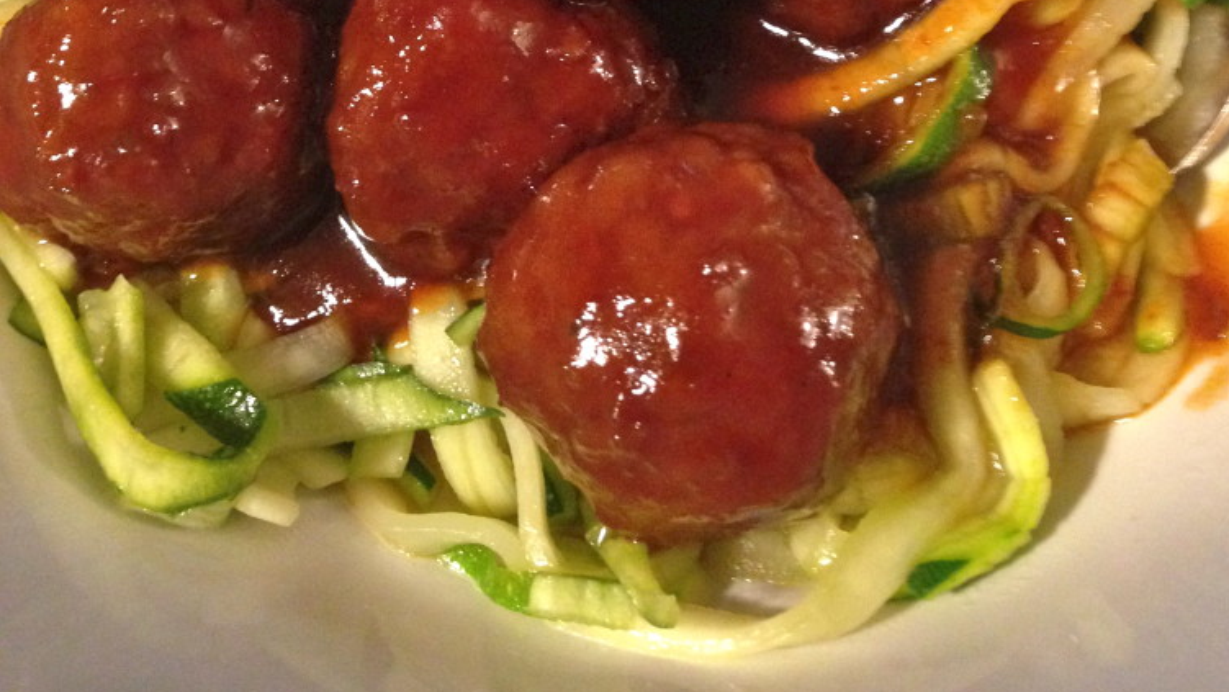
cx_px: 627
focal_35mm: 49
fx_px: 1597
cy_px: -136
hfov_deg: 42.1
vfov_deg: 22.5
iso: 400
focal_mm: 4.12
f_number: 2.4
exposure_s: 1/15
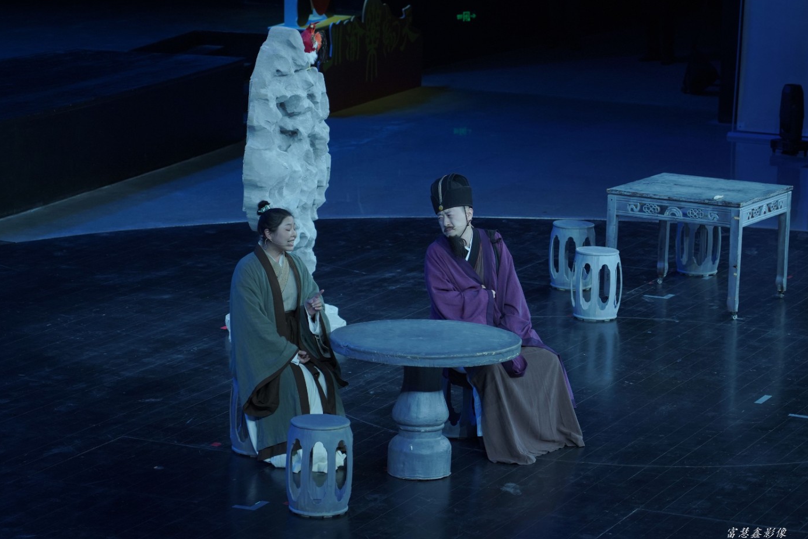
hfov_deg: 20.4
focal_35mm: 100
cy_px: 270
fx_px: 2244
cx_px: 405
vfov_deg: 13.7
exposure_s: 1/800
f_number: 4
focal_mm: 99
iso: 1250
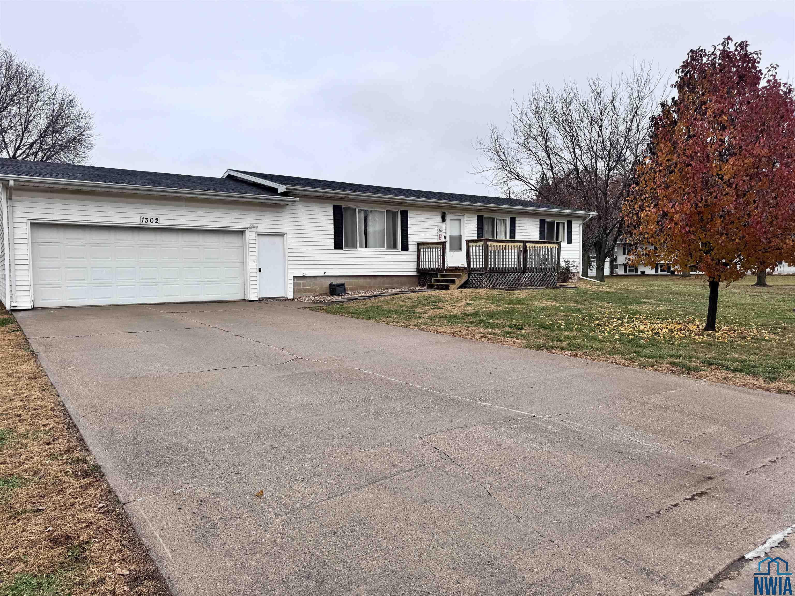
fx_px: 551
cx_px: 398
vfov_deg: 56.8
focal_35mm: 24
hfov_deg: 71.6
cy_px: 298
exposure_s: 1/2041
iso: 80
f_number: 1.78
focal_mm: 6.76
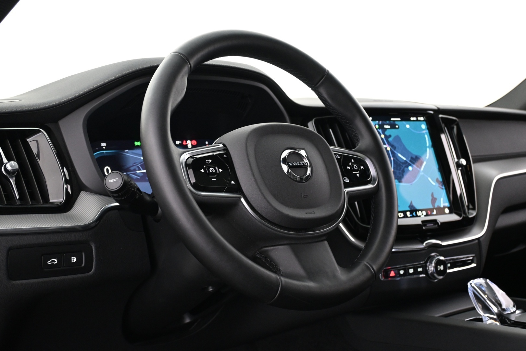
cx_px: 263
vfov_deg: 29.9
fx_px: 657
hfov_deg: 43.6
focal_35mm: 45
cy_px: 176
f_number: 4.8
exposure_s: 1/13
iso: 1600
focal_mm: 30
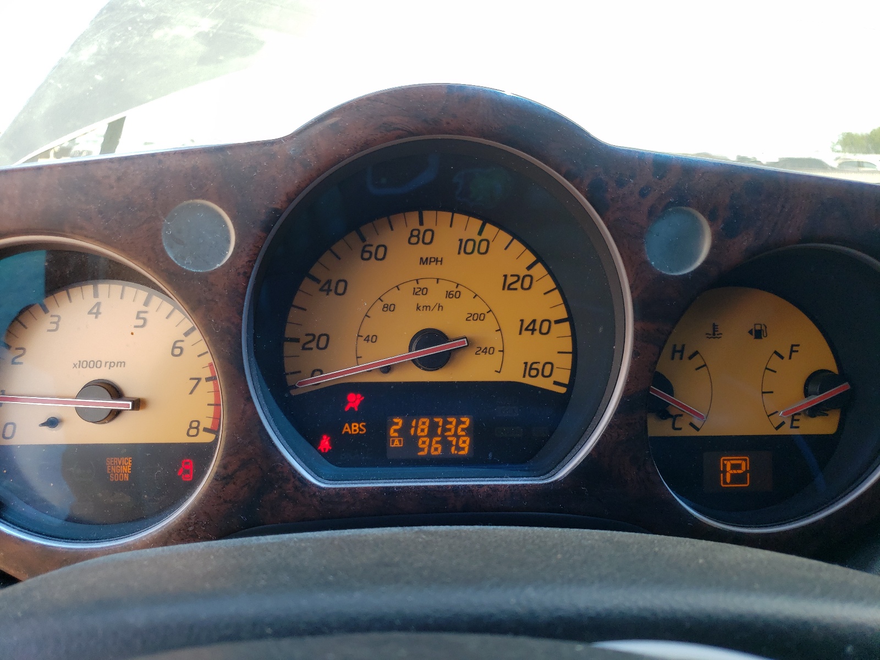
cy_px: 330
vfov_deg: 53.1
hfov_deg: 67.3
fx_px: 661
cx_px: 440
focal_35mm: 26
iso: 50
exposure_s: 1/357
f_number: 1.5
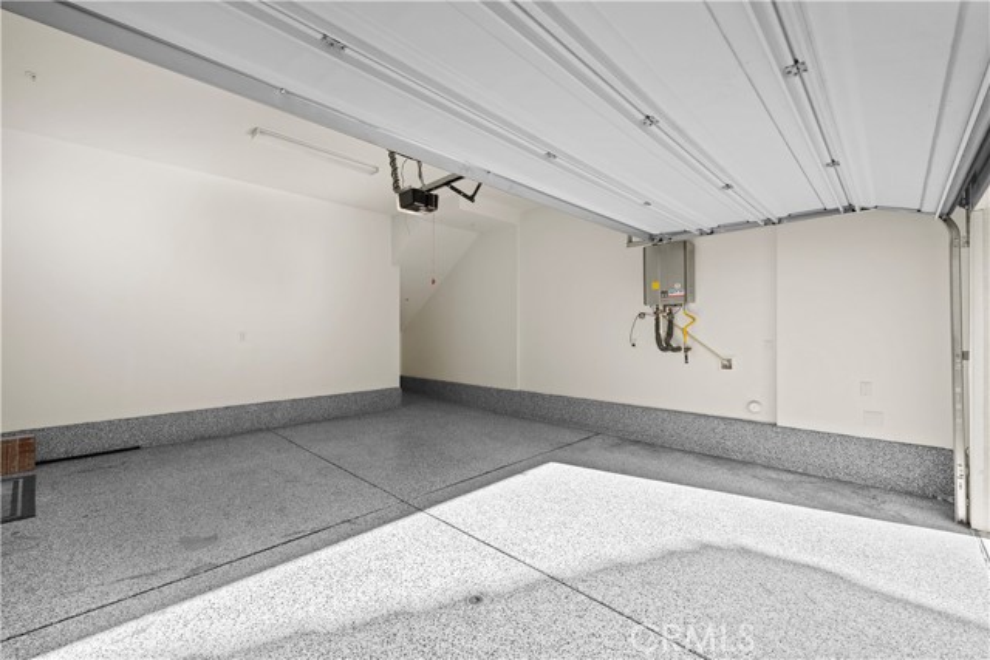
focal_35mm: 15
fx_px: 413
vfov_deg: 77.4
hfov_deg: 100.4
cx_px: 495
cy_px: 330
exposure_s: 1/800
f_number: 4.5
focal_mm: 15
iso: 500
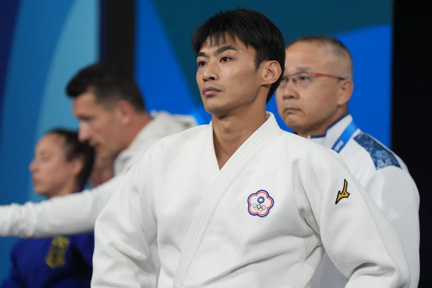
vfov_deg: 9.1
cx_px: 216
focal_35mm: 150
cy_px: 144
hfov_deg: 13.7
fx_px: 1800
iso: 2500
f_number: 2.8
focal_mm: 150
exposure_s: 1/2500
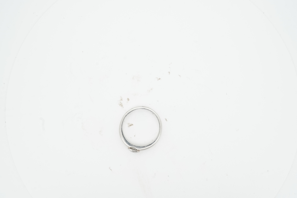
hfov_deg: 43.6
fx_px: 371
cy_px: 99
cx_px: 148
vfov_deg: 29.9
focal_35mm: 45
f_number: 22
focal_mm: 30
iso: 250
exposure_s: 1/125
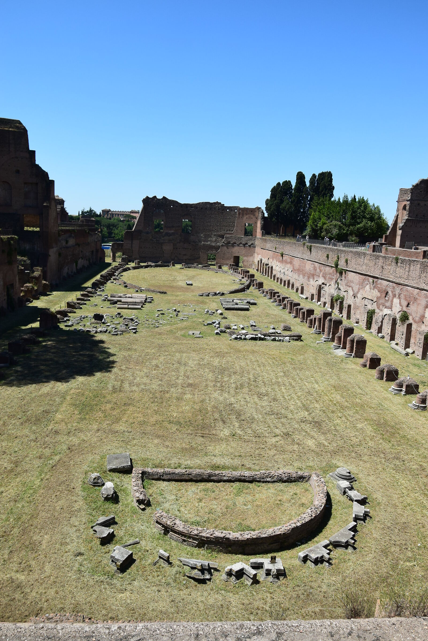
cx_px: 214
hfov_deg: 47.9
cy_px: 320
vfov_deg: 67.4
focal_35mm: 27
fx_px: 481
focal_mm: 18
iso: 400
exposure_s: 1/320
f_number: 10
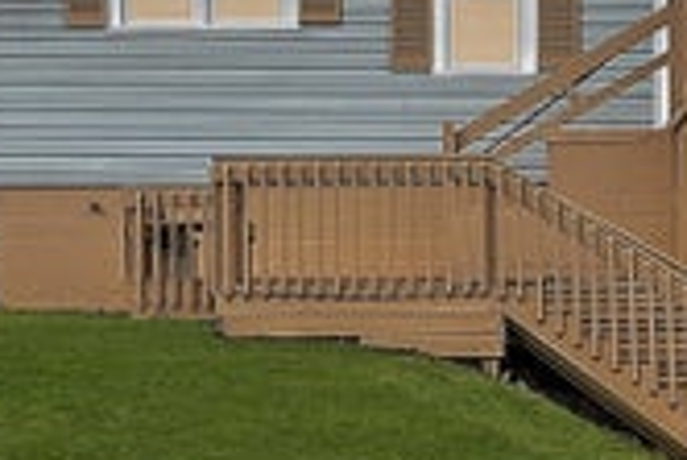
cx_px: 435
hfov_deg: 25.9
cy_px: 452
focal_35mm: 78
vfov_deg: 17.2
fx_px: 1490
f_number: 7.1
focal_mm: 12
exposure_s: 1/500
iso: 250
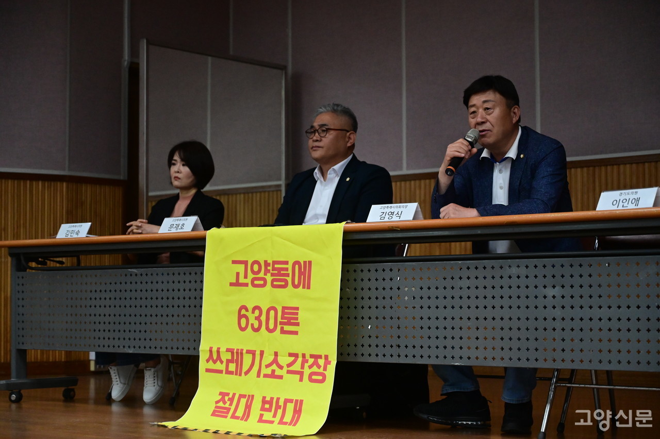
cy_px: 220
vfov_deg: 19.4
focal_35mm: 70
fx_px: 1283
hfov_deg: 28.9
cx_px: 330
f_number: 4
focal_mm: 70
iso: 6400
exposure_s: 1/1000
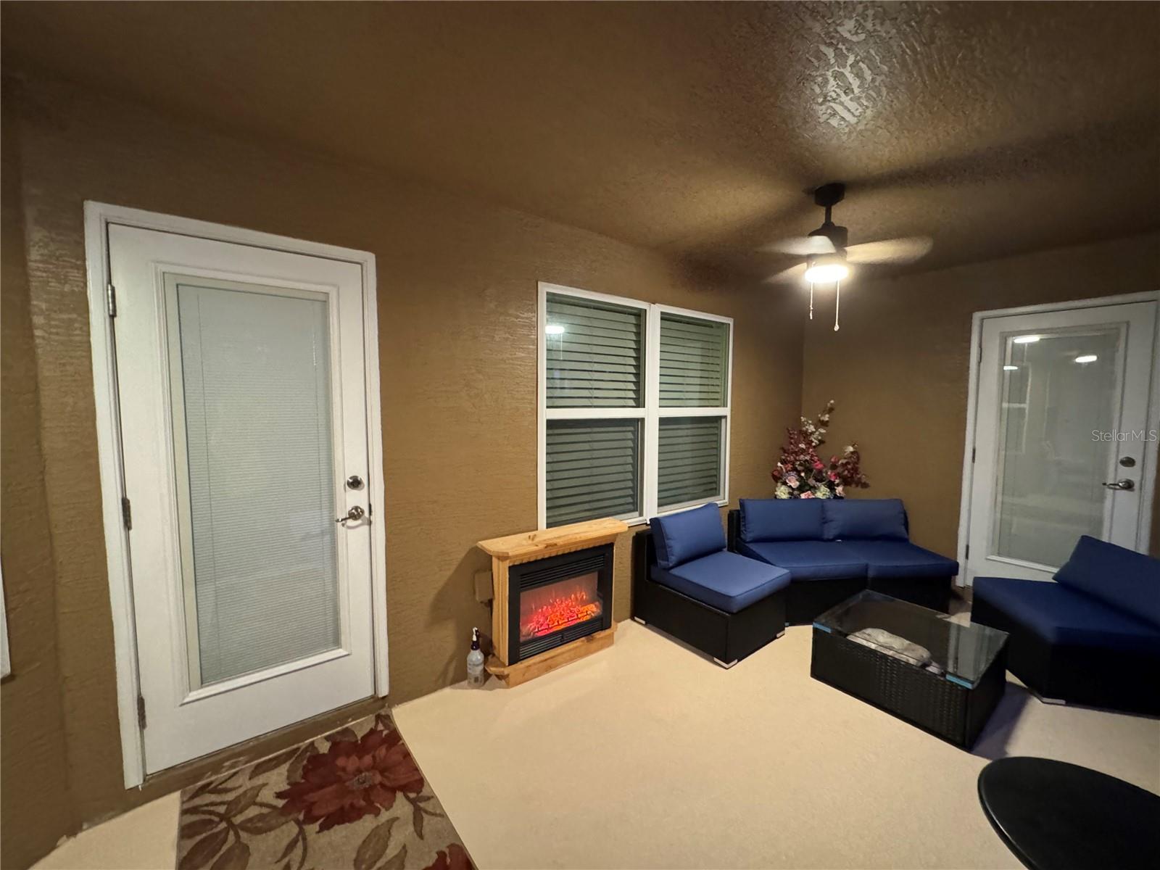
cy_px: 435
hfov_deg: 102.1
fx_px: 469
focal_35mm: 14
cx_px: 580
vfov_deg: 85.7
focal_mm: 2.22
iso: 1000
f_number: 2.2
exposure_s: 1/40
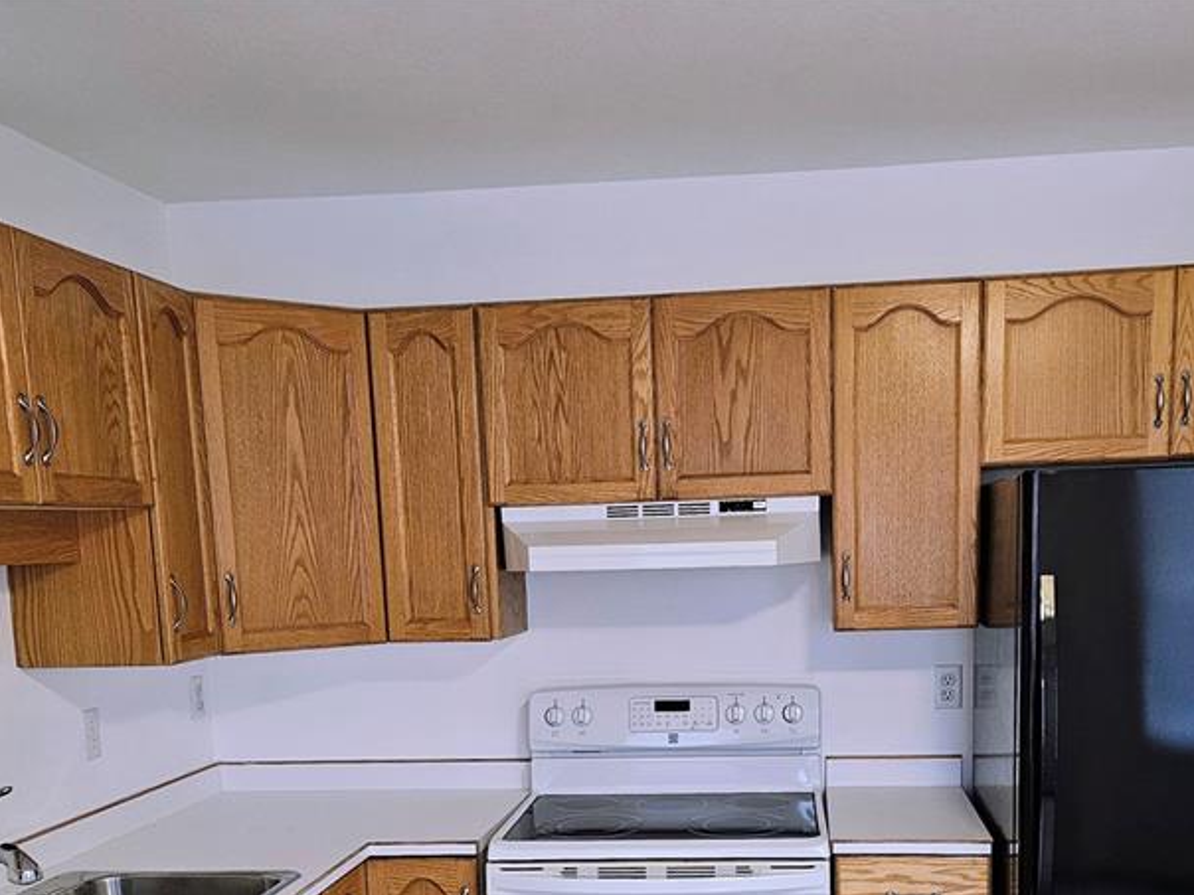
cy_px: 755
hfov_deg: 47.7
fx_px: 1345
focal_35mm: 39
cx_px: 678
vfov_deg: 35.3
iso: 500
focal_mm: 6.3
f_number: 1.7
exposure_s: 1/120
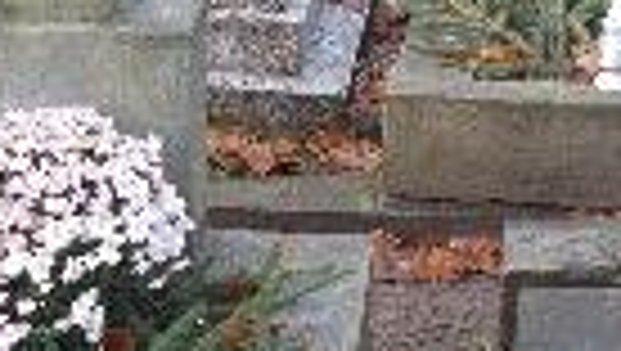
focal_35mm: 131
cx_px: -63
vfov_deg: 9.2
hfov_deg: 15.9
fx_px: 2160
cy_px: 351
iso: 80
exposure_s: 1/50
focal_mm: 4.6
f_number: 3.2
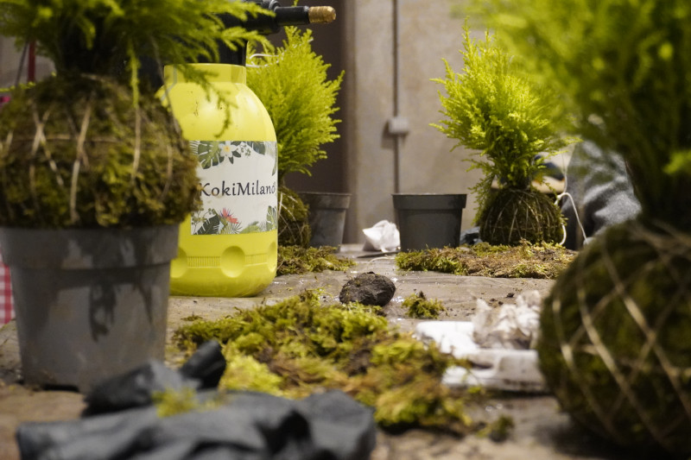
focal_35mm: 48
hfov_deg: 41.1
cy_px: 230
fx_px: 921
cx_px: 346
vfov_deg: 28.1
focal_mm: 32
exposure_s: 1/125
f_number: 5
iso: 6400
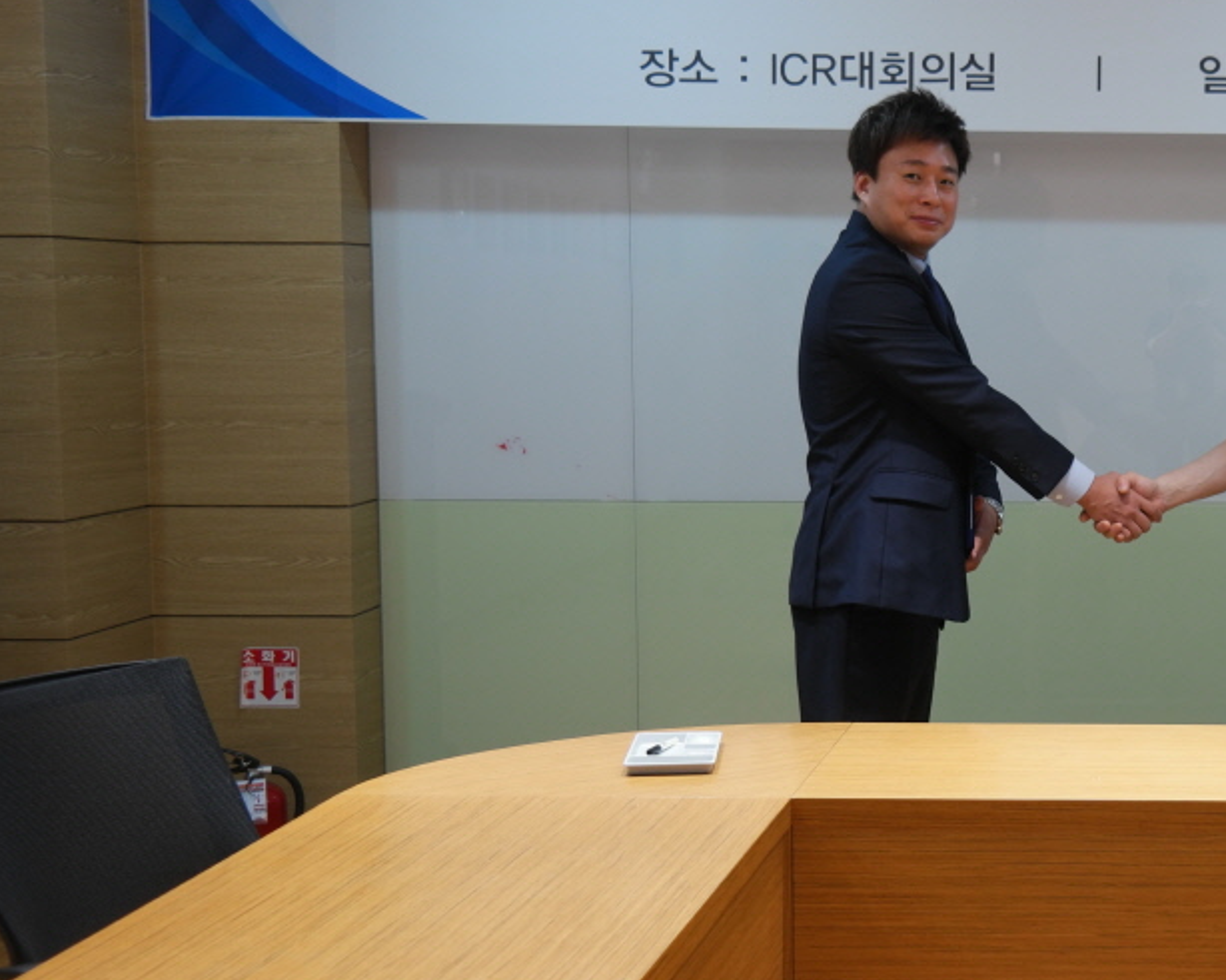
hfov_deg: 27.5
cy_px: 515
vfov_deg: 23.1
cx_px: 1150
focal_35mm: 66
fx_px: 2394
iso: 400
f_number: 4
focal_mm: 24
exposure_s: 1/50
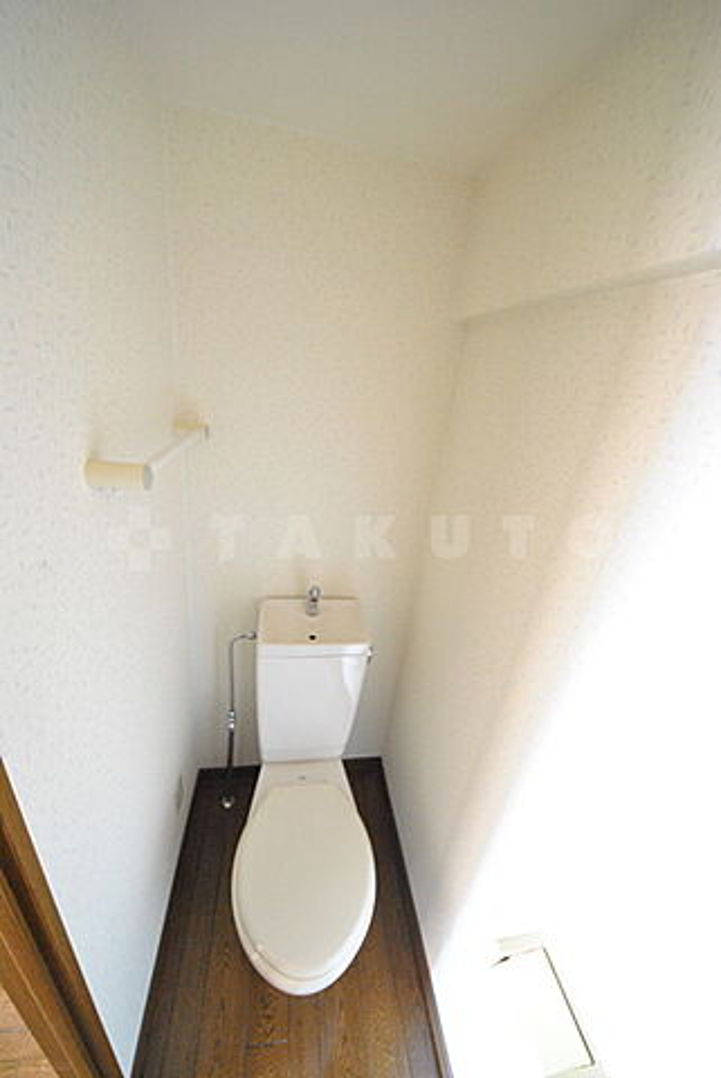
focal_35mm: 12
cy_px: 539
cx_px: 360
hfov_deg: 90.1
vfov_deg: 112.6
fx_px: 360
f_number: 4.5
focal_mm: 8
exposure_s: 1/8
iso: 1600
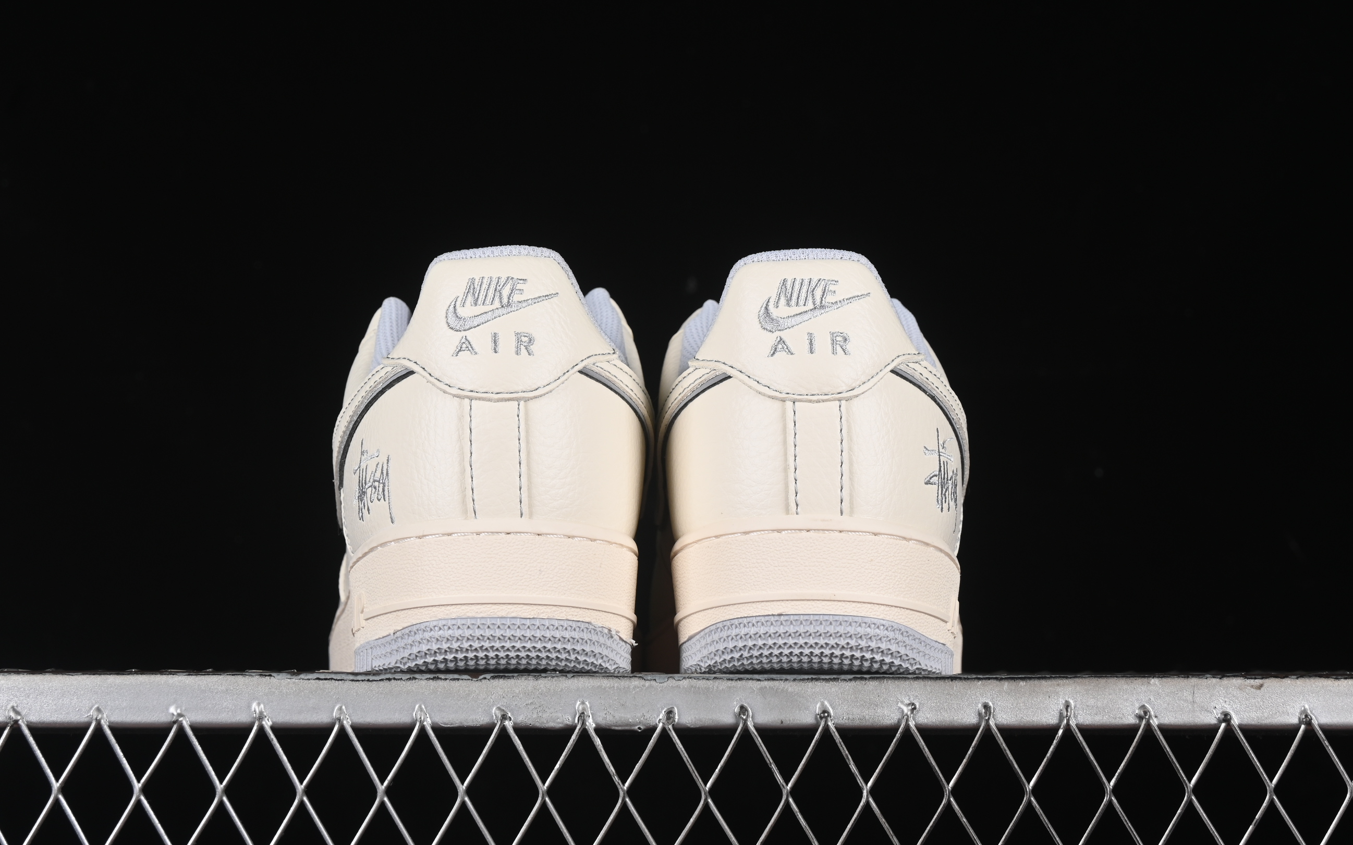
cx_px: 659
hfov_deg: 25.2
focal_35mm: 82
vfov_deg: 15.9
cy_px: 374
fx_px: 3024
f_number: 8
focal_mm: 50
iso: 160
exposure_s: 1/80
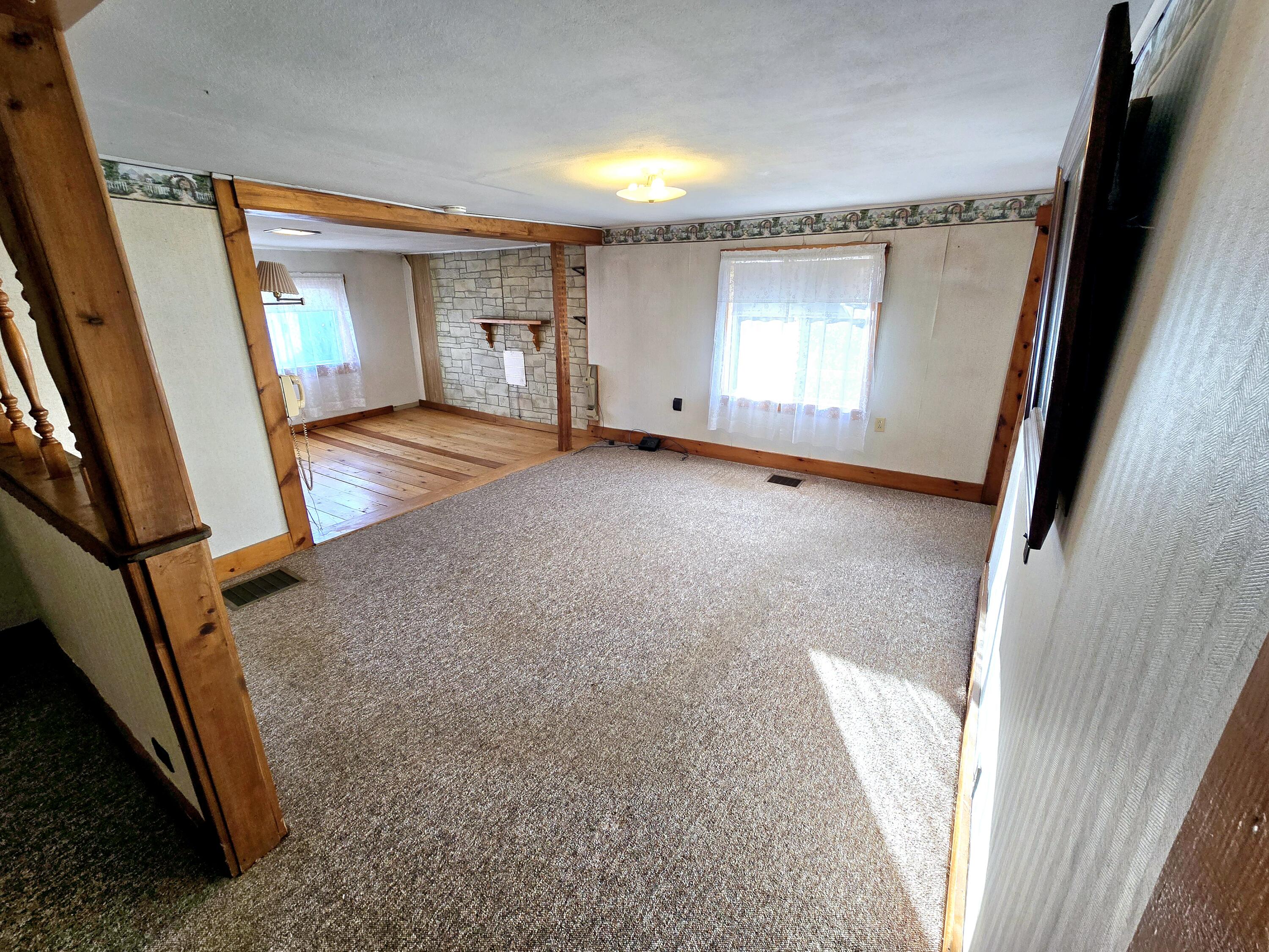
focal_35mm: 13
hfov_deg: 106.2
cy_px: 476
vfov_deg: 89.9
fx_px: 477
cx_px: 634
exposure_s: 1/60.2
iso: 80
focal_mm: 2.2
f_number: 2.2
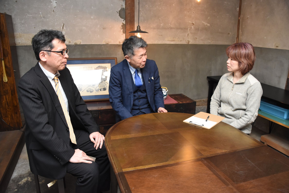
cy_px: 96
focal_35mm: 27
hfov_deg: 67.4
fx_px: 217
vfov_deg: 48.0
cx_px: 144
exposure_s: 1/250
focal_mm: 18
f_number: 3.5
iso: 2000
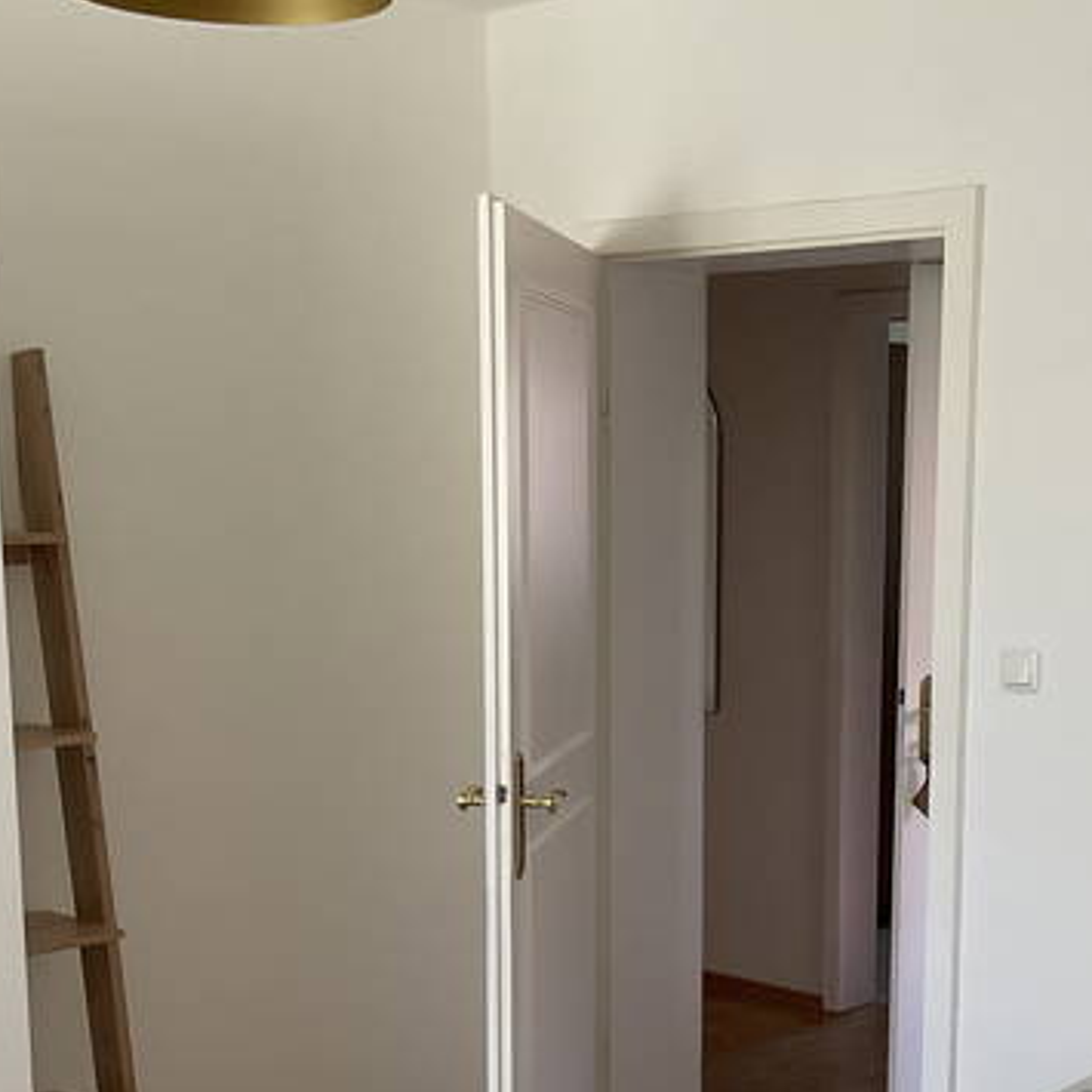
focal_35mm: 57
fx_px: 2034
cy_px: 831
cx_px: 775
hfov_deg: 29.7
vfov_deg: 29.5
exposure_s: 1/60
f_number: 1.8
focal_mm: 3
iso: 100
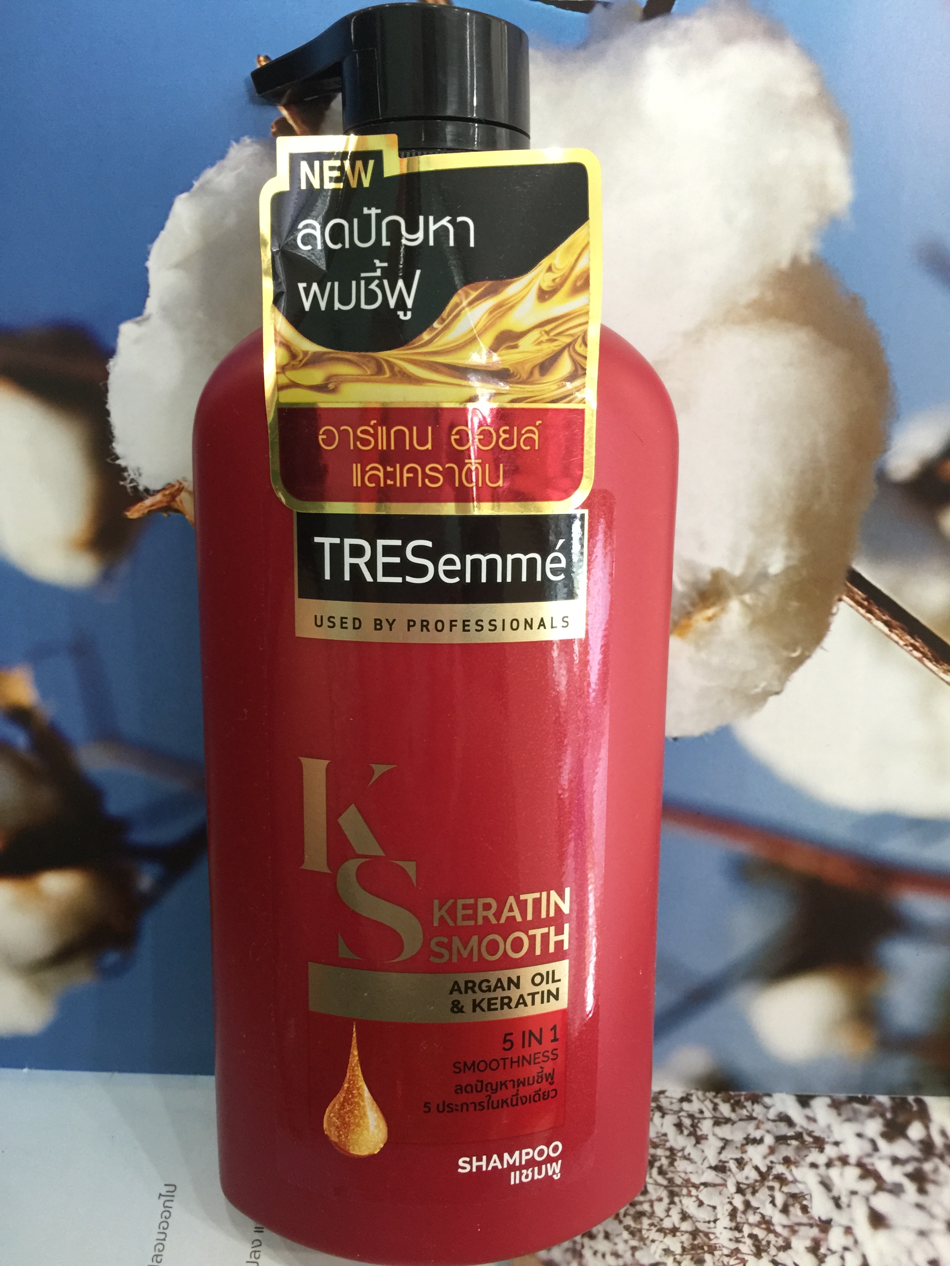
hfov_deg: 48.2
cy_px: 633
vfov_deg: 61.7
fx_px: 1061
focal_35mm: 29
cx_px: 475
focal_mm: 4.15
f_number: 2.2
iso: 100
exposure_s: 1/17
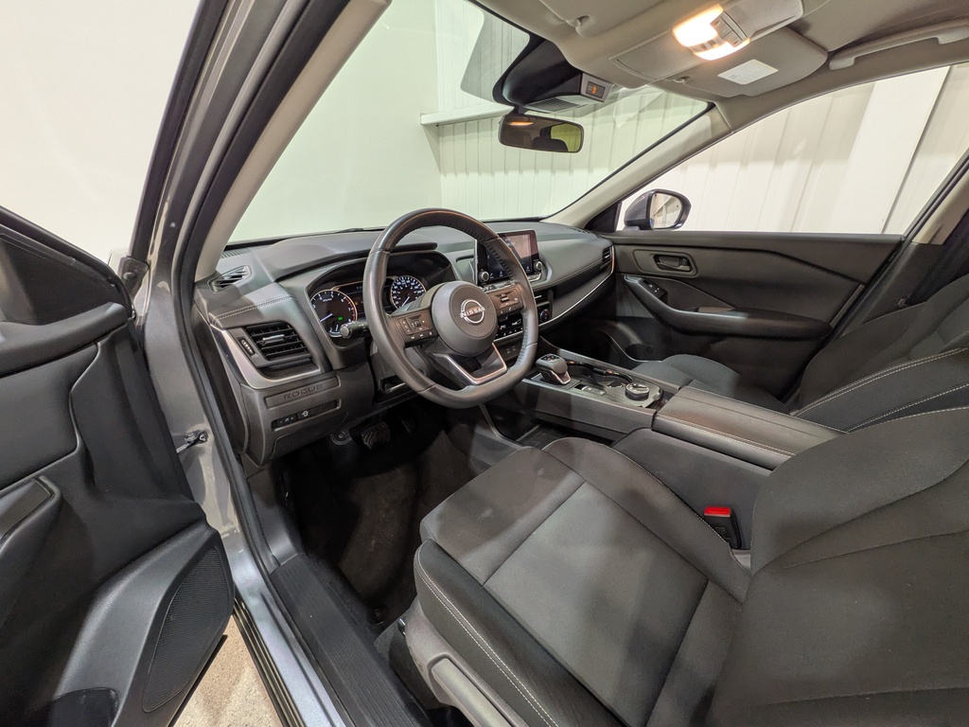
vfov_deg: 85.7
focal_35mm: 14
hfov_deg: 102.1
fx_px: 392
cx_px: 484
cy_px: 364
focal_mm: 1.83
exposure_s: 1/24
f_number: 2.2
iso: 54
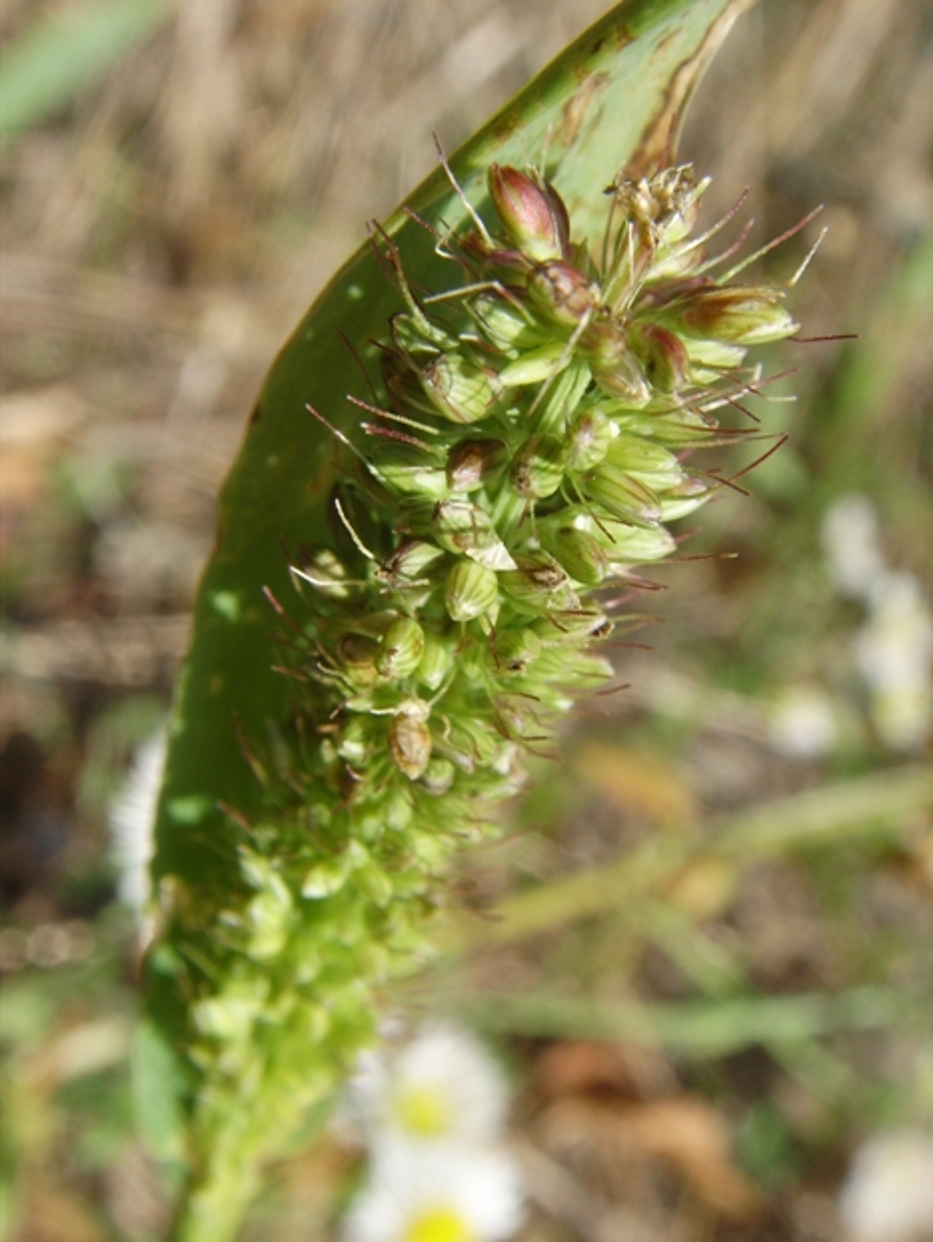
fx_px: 1401
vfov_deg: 47.8
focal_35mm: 39
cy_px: 621
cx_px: 466
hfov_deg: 36.8
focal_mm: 6.6
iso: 50
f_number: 6.3
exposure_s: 1/90
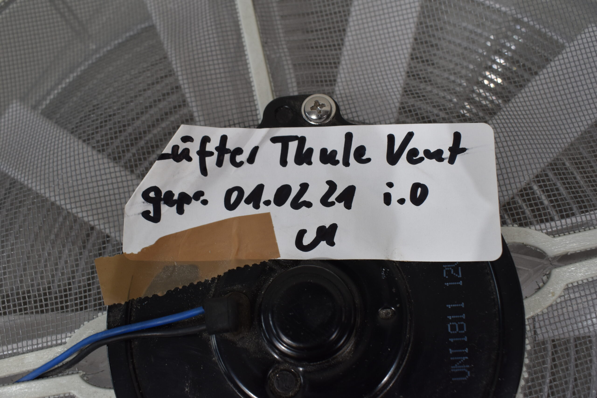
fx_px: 547
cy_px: 199
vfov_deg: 40.0
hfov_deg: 57.2
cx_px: 298
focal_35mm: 33
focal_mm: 22
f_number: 8
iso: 360
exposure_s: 1/60
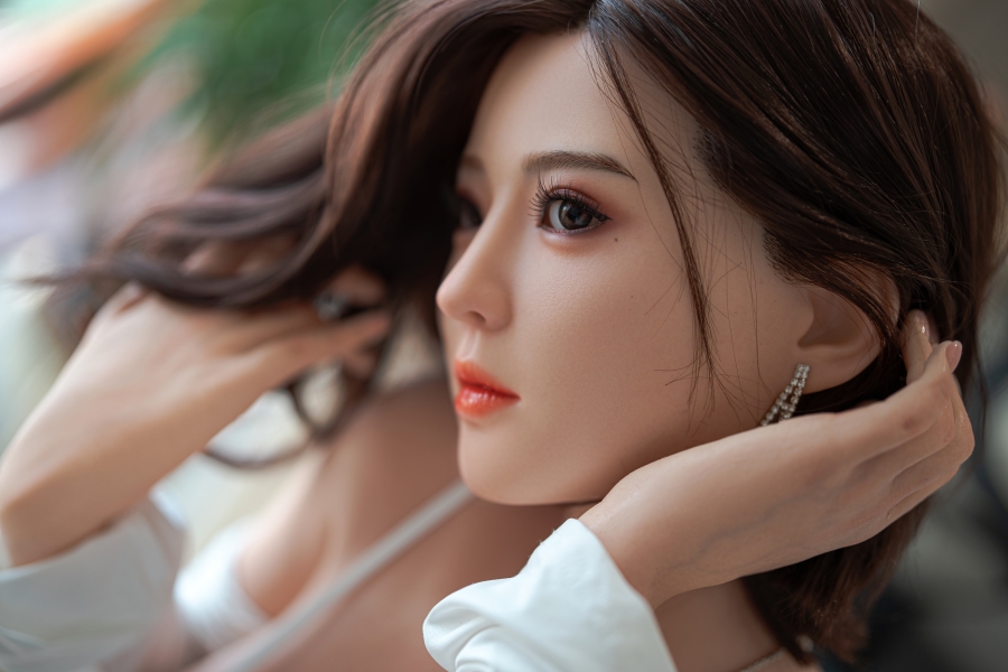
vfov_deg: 27.0
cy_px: 336
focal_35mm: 50
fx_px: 1400
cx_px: 504
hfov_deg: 39.6
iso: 100
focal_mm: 50
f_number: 1.4
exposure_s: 1/250
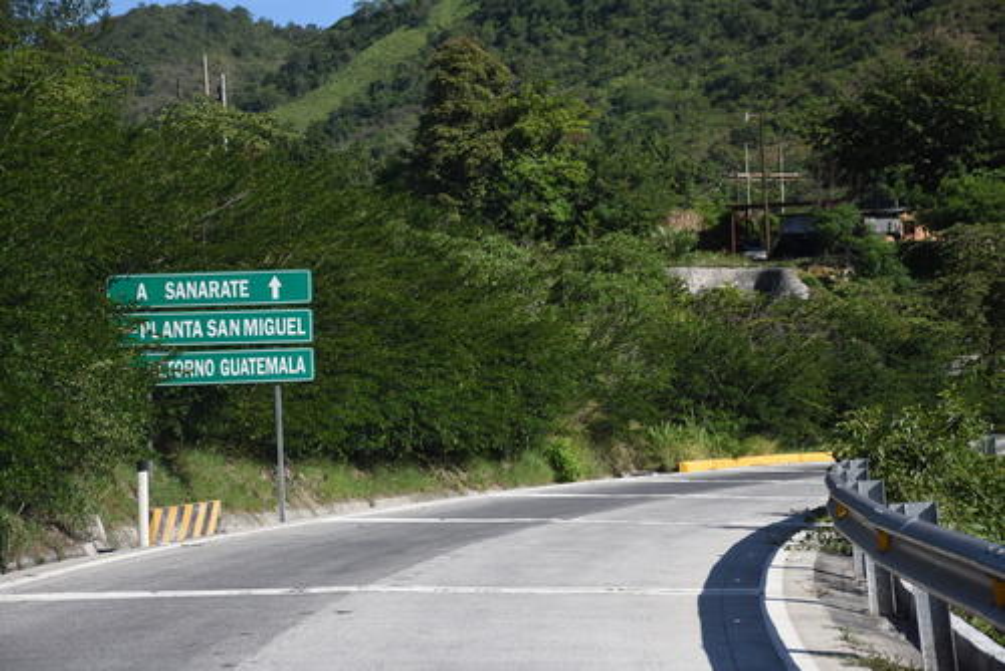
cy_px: 336
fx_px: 2765
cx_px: 502
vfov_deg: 13.8
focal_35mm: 99
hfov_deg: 20.6
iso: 250
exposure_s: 1/1250
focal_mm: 66
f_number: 6.3
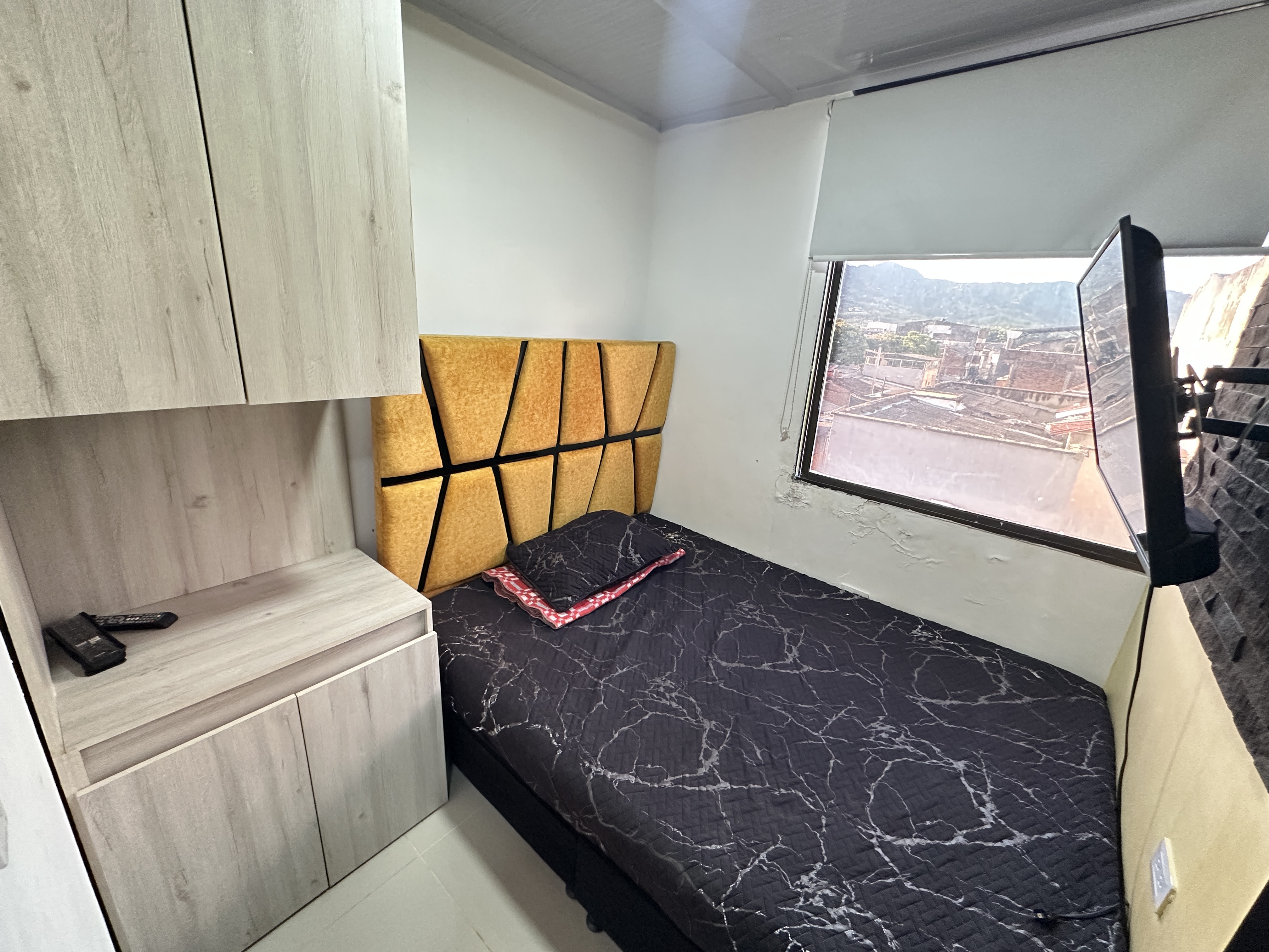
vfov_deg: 85.7
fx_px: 513
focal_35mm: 14
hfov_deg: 102.1
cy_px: 476
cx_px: 634
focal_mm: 2.22
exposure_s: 1/60
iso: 400
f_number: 2.2
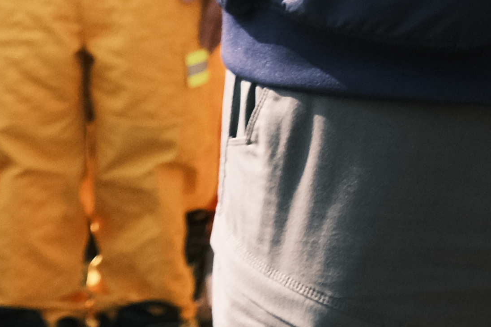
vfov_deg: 5.5
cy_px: -534
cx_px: 785
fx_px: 3259
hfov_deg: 8.4
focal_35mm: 239
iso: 1000
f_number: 4.5
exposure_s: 1/1600
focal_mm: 27.9
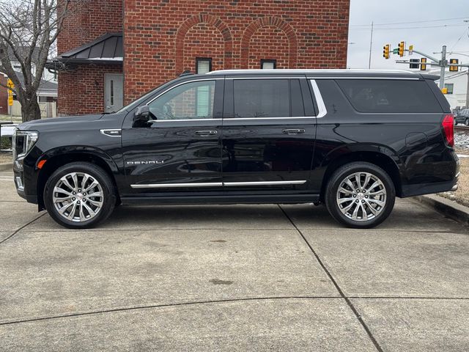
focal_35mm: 48
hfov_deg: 39.7
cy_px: 176
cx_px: 234
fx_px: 650
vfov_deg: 30.3
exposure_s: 1/147
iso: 50
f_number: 1.78
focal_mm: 6.76
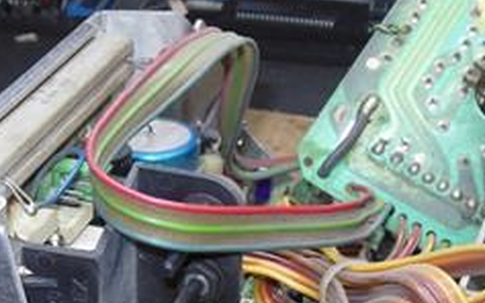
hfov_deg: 24.0
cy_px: 268
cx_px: 156
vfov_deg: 15.0
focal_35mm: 86
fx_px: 1136
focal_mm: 7.7
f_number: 3.8
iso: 125
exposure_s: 1/30
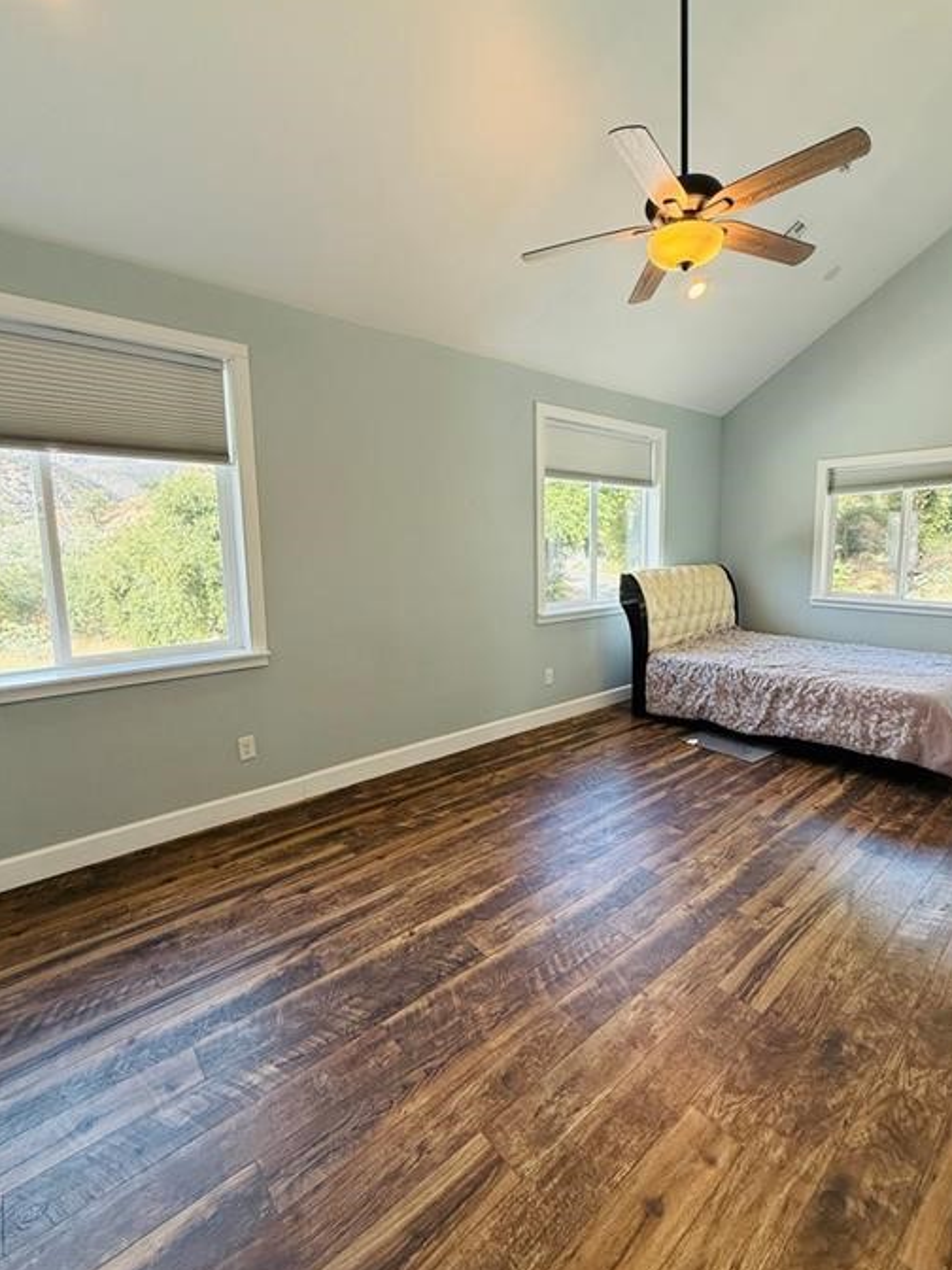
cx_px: 525
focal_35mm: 16
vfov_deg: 94.5
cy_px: 616
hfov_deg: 77.9
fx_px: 587
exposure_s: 1/120
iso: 160
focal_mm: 2.22
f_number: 2.2
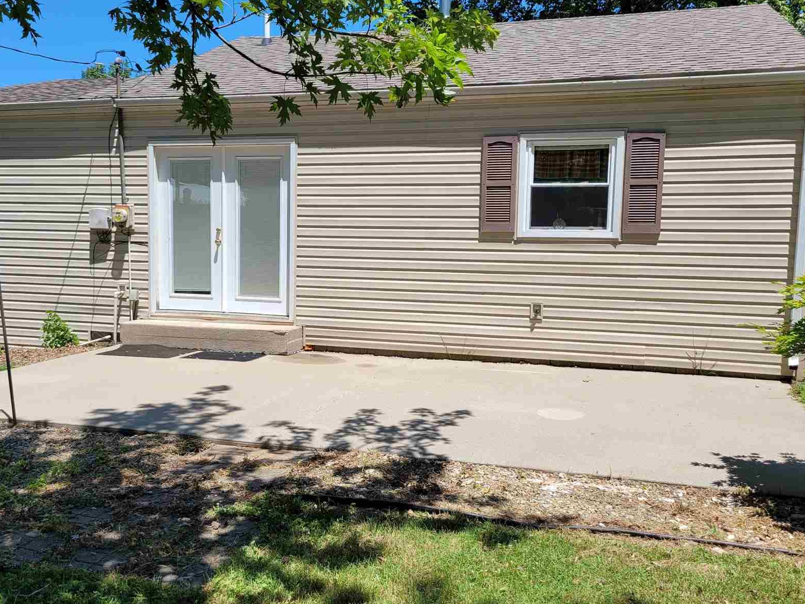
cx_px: 351
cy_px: 317
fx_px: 791
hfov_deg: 53.8
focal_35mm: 34
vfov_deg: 41.8
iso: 40
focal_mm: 5.4
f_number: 1.8
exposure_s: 1/2122
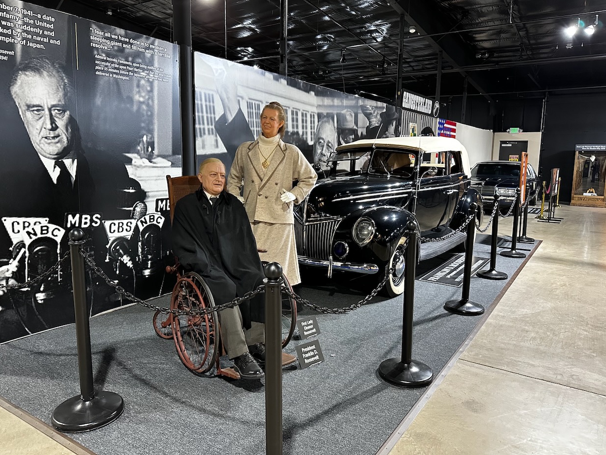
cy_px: 219
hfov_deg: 69.4
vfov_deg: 54.9
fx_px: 438
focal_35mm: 25
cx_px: 306
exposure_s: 1/60
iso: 500
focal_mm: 6.86
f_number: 1.78
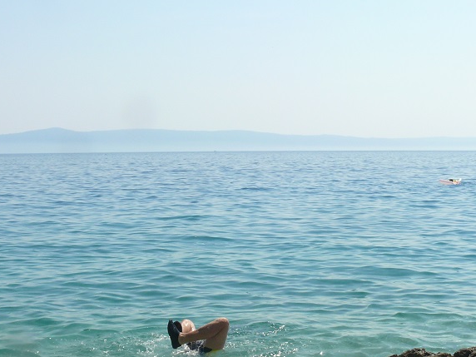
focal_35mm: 67
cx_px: 297
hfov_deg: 28.9
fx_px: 921
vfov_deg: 21.9
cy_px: 215
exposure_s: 1/400
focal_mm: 7.4
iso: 100
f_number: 8
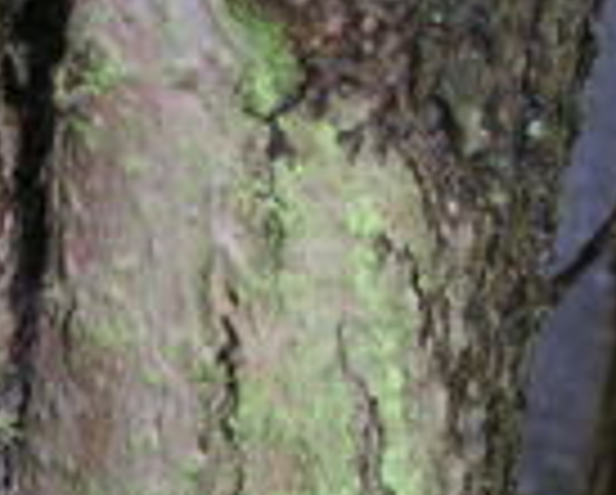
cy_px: 518
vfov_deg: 14.0
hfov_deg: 17.0
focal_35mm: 108
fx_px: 1972
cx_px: -126
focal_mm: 6
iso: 160
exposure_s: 1/45
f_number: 6.7
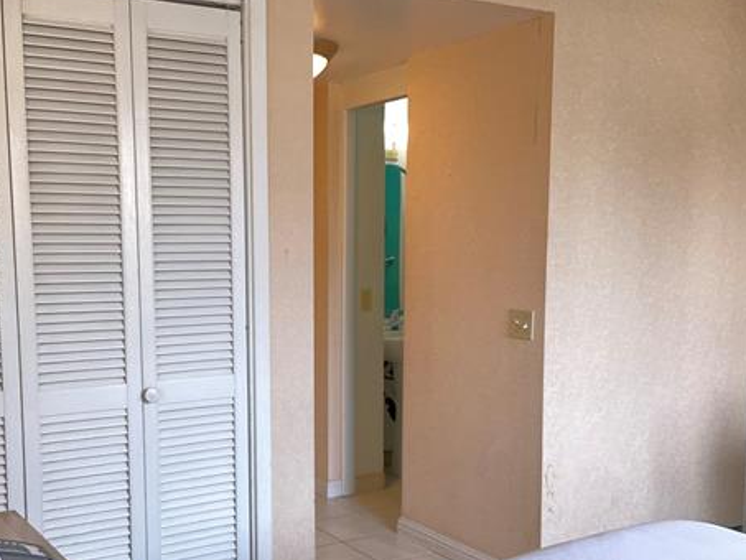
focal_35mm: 41
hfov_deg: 45.4
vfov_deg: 35.0
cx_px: 280
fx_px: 884
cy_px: 348
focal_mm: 3
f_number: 1.8
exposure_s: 1/60
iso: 125
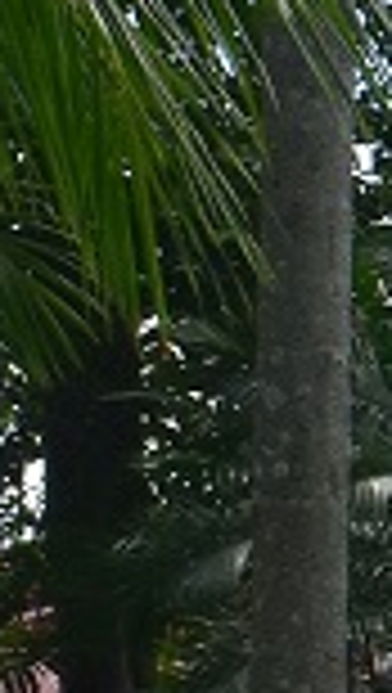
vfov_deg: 7.8
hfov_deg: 3.8
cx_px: 2194
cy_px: 518
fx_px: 5065
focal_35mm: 275
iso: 400
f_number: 11
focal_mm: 18
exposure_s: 1/320
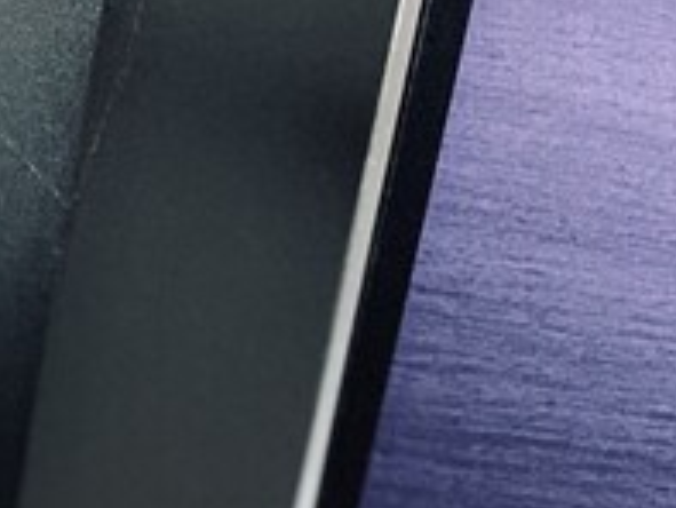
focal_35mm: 203
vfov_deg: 7.2
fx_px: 3967
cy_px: 824
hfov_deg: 9.3
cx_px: -504
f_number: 2.4
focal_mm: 6
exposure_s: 1/60
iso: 400
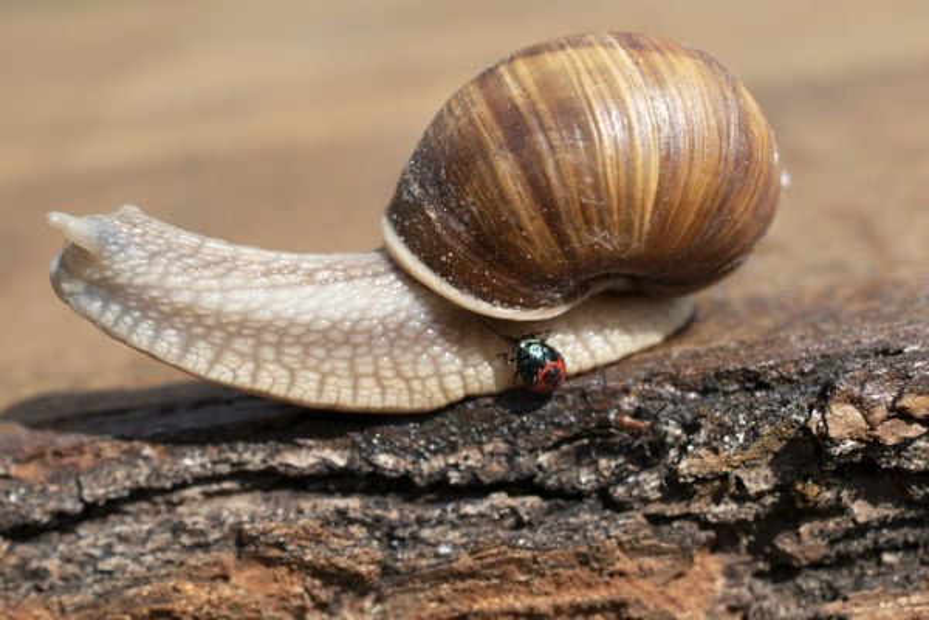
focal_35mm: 60
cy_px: 310
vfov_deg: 22.6
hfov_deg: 33.4
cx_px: 464
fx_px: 1548
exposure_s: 1/320
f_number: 8
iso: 100
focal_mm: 40
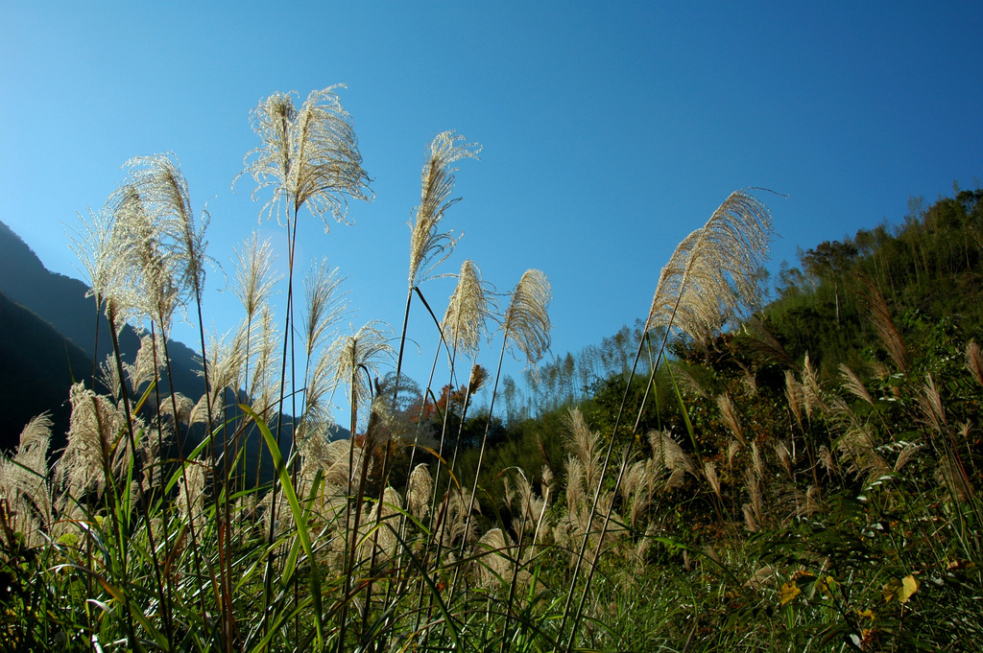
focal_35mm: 30
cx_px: 492
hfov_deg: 62.0
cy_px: 326
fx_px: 818
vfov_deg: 43.5
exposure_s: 1/1250
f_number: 5.6
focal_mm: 20
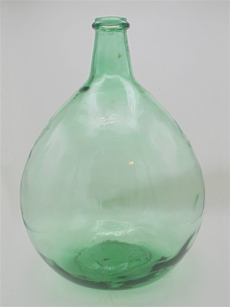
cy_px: 154
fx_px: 337
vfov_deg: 49.0
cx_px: 115
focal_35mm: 38
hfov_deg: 37.7
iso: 100
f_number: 4.2
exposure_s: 1/40
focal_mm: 6.9
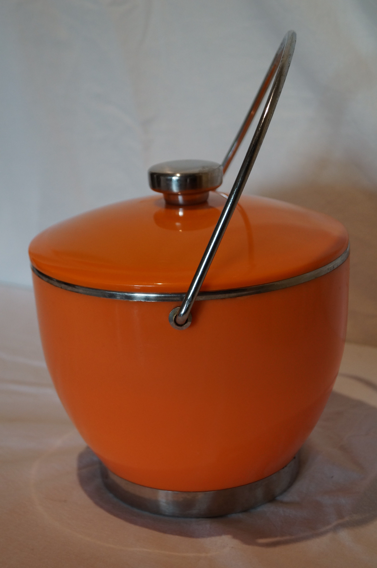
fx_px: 945
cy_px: 284
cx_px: 188
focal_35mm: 60
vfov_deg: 33.4
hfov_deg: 22.6
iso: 640
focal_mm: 40
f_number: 5.6
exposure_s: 1/80
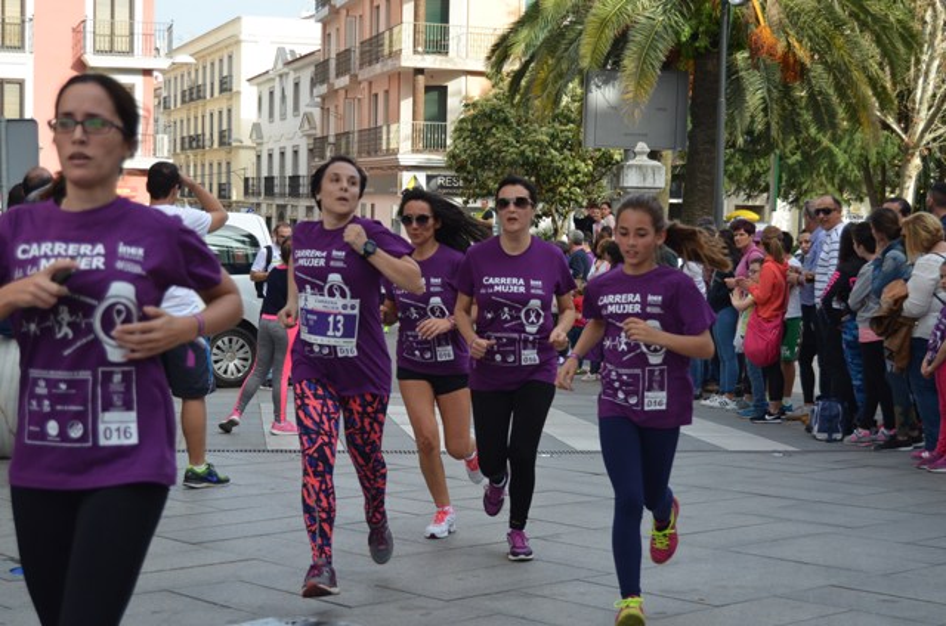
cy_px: 313
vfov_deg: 19.6
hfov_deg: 29.3
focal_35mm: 69
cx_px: 473
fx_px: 1810
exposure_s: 1/1000
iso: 640
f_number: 5.3
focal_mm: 46
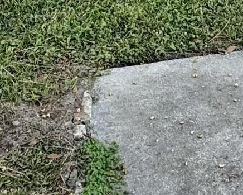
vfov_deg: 13.3
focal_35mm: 94
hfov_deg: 19.0
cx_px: 308
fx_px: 676
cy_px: -231
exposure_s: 1/115
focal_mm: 2.22
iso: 40
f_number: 2.2
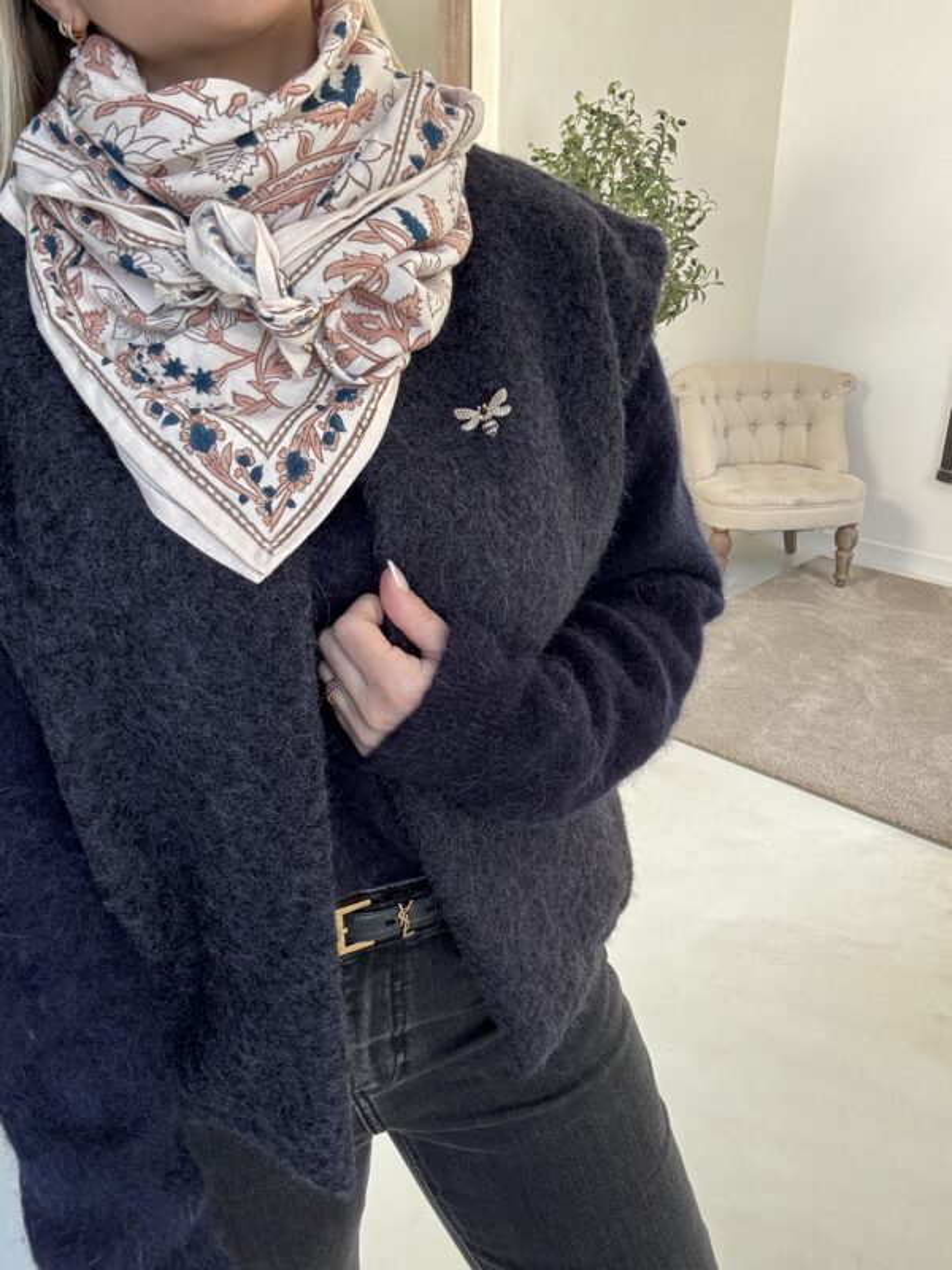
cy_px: 635
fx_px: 1100
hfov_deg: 46.8
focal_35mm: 30
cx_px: 476
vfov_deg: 60.0
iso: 80
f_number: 1.9
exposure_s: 1/68
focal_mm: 2.69
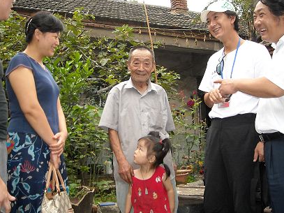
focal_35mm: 43
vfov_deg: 33.5
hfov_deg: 43.9
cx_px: 135
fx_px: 353
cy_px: 91
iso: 200
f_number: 2.8
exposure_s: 1/60
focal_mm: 5.7
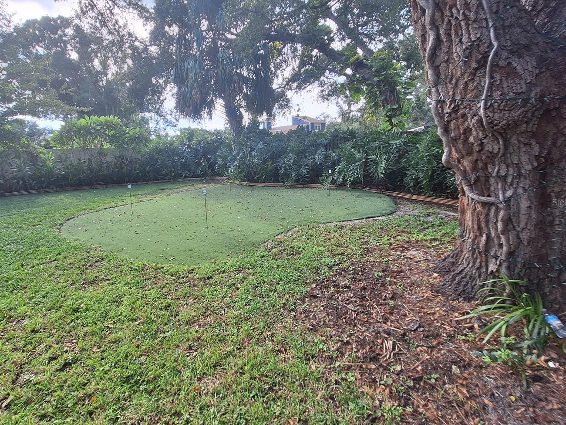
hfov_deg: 93.9
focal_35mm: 16
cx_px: 245
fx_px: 262
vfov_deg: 78.0
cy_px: 202
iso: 40
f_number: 2.2
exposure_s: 1/200
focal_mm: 1.74
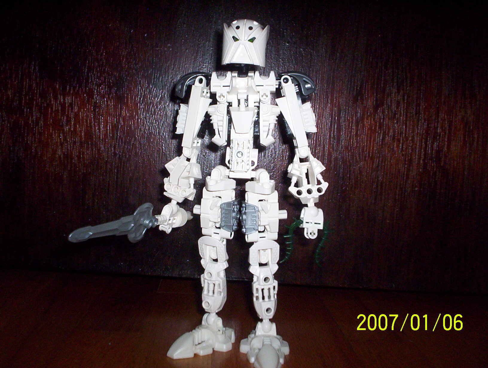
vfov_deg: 37.9
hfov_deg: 48.9
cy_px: 184
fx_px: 537
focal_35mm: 38
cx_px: 244
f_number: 4.5
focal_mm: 4.99
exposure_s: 1/60
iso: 140
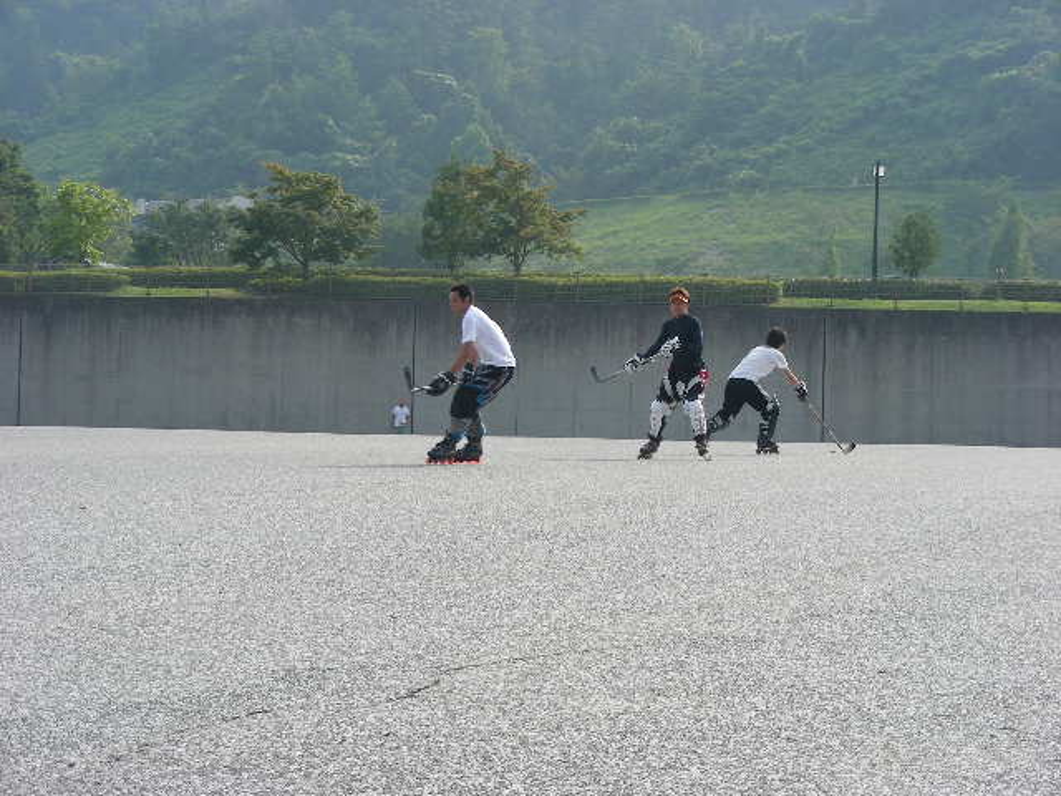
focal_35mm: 99
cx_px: 530
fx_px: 3034
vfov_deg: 14.9
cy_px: 398
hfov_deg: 19.8
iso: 50
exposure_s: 1/282
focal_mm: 16.5
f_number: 4
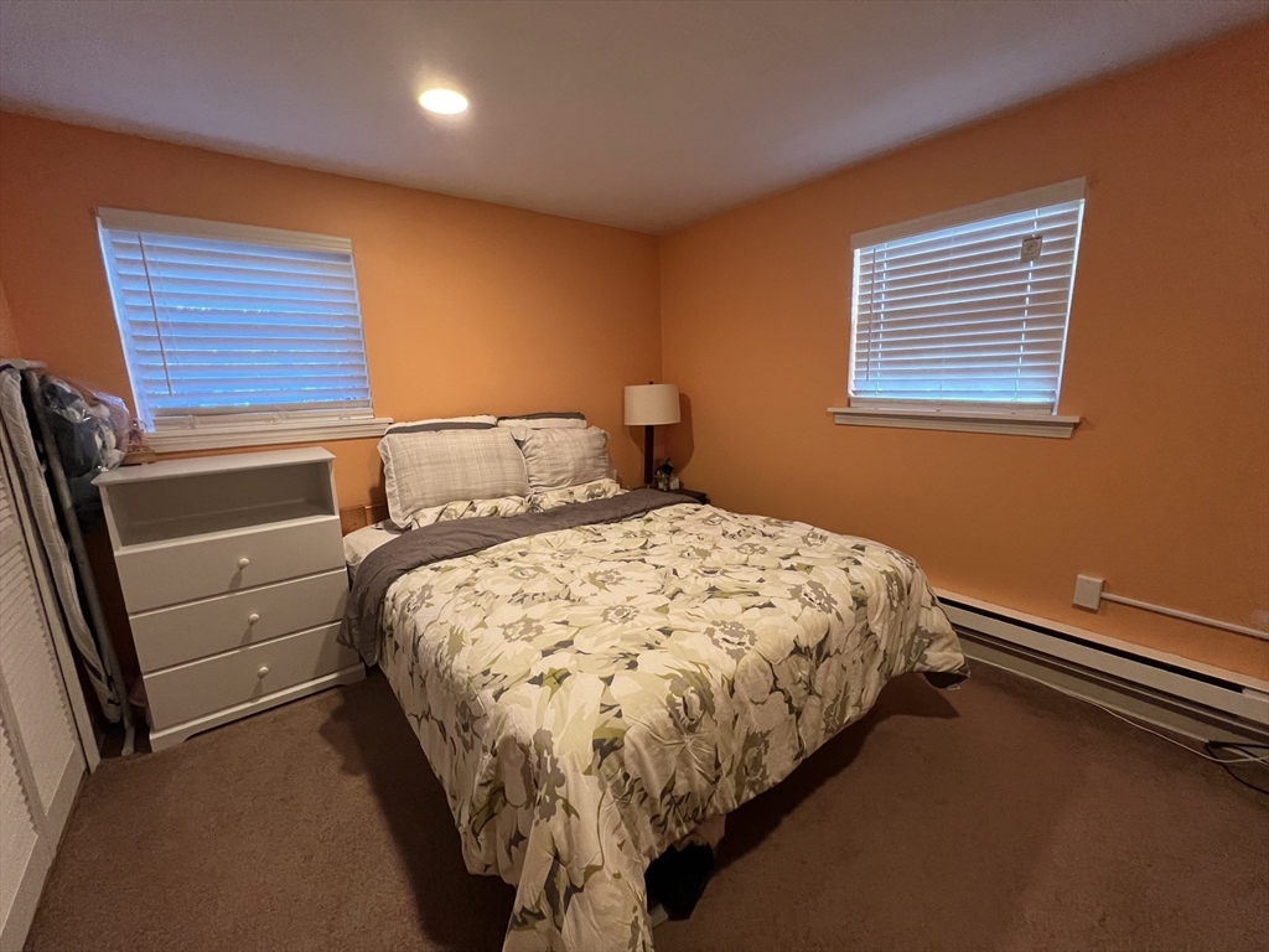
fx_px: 477
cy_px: 476
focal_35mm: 13
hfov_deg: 106.2
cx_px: 634
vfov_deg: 89.9
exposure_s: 1/60
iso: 500
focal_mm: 1.57
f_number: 1.8
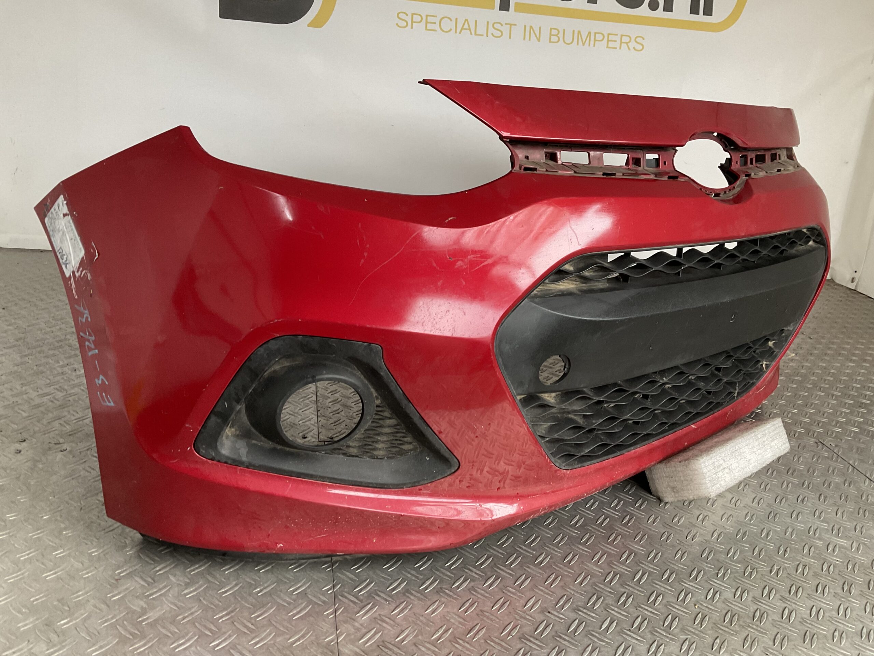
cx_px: 437
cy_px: 328
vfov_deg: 48.2
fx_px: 732
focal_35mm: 29
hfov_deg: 61.7
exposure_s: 1/50
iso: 80
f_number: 1.8
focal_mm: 3
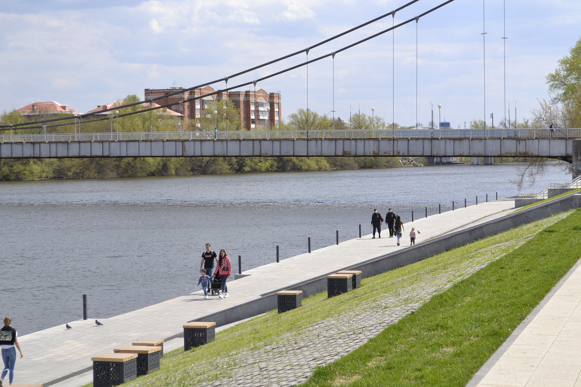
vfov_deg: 16.6
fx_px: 1331
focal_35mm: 82
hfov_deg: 24.6
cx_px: 290
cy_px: 194
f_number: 8
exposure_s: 1/250
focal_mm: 55
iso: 100
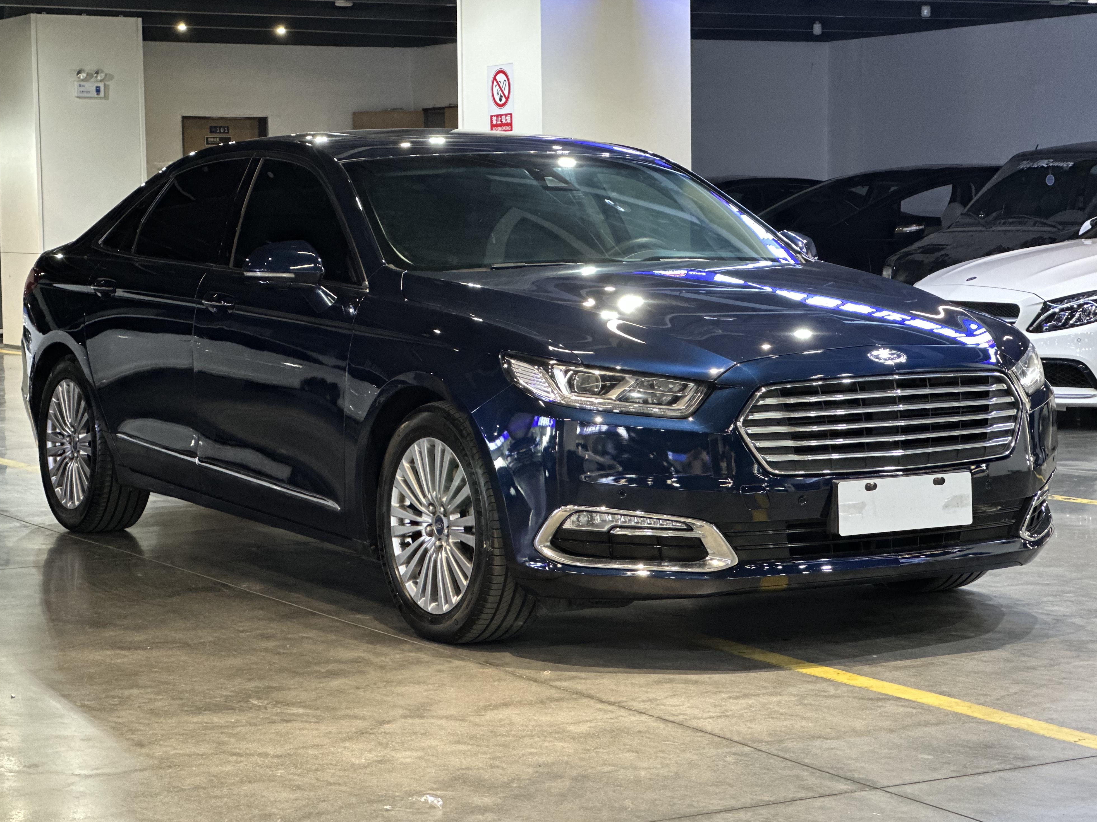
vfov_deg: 18.7
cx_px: 545
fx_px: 2503
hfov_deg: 24.7
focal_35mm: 79
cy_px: 411
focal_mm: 9
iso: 500
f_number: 2.8
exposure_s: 1/14
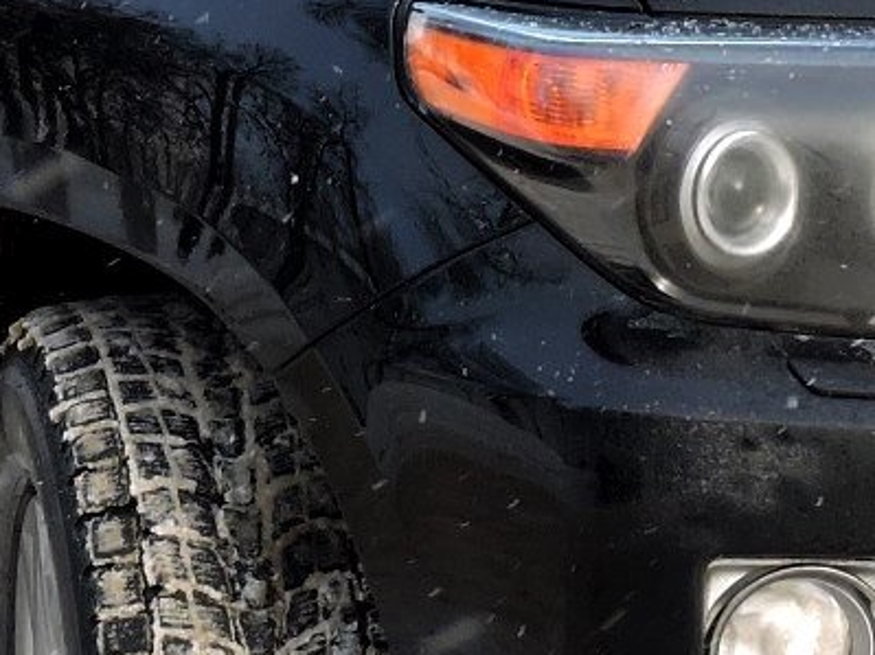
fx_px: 8238
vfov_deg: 4.5
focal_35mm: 326
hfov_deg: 6.1
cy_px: -186
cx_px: 279
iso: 100
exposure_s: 1/125
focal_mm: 11.6
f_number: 4.2
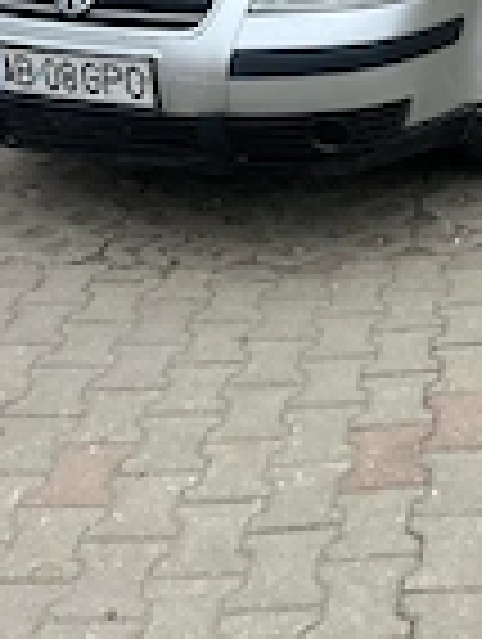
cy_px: 180
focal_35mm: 73
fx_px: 1351
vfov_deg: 26.4
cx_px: 487
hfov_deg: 19.6
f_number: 1.5
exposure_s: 1/1488
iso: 50
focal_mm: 5.7
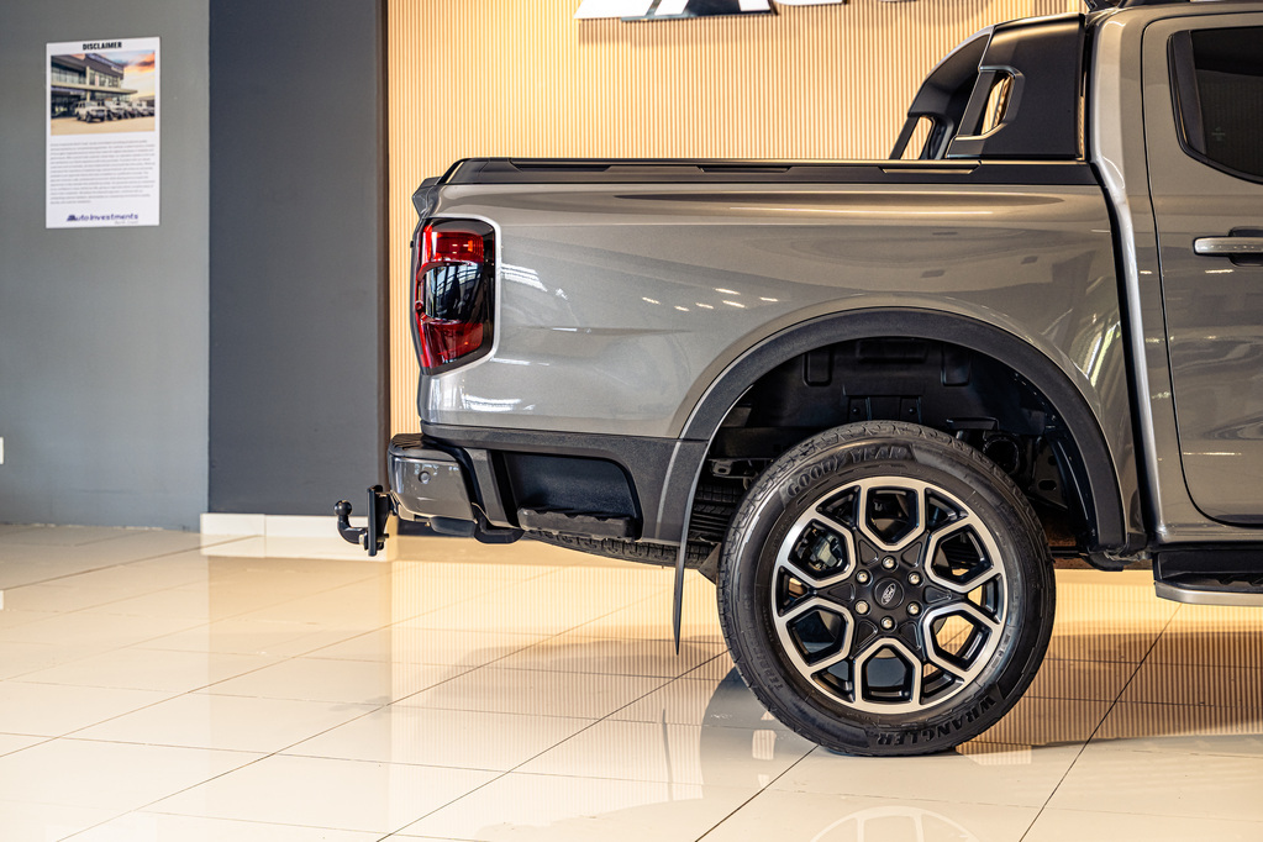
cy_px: 421
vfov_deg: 23.4
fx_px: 2035
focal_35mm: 58
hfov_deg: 34.5
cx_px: 632
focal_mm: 58
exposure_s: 1/125
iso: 500
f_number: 3.5
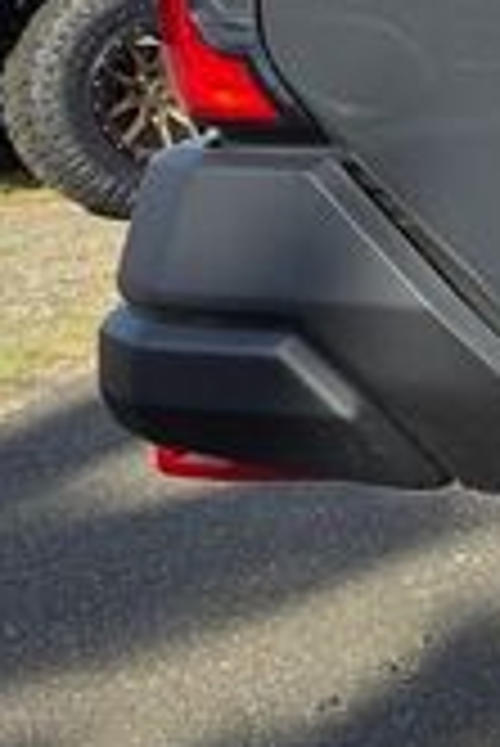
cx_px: 1212
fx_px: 1913
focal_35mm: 92
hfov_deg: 11.9
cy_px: 117
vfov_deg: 21.8
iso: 80
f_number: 1.7
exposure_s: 1/3084
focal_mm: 6.3
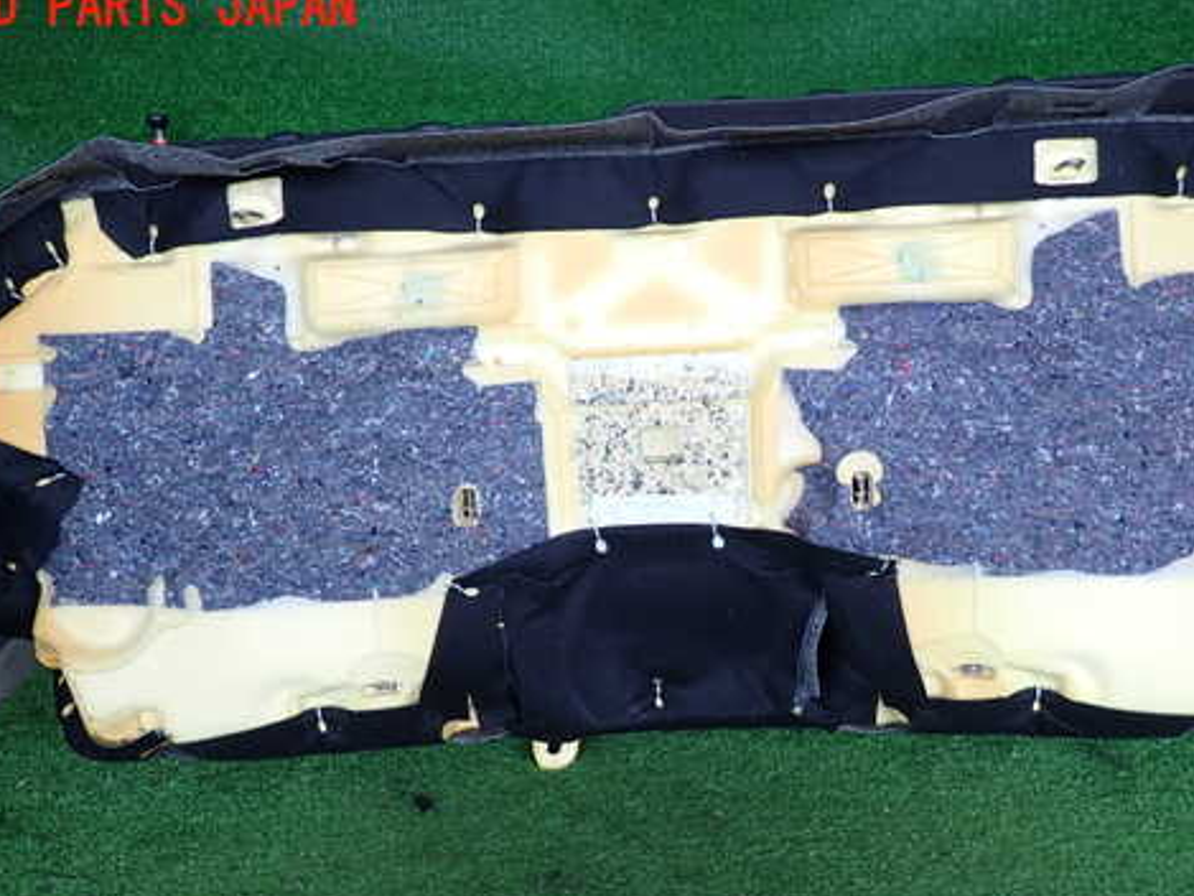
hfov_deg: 56.7
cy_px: 550
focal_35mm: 32
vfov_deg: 43.9
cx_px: 657
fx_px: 1104
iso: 160
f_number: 2
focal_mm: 4.5
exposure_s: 1/125
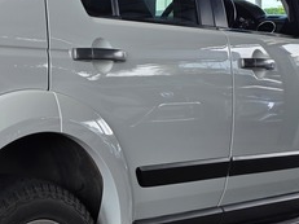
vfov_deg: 14.5
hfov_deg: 18.2
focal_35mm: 102
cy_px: 106
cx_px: -65
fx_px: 881
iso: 32
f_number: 1.7
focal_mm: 6.25
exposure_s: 1/359
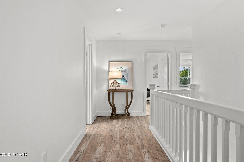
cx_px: 122
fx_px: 129
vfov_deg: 64.3
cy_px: 81
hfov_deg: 86.6
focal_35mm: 19
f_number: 8
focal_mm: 19.1
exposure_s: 1/8
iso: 400
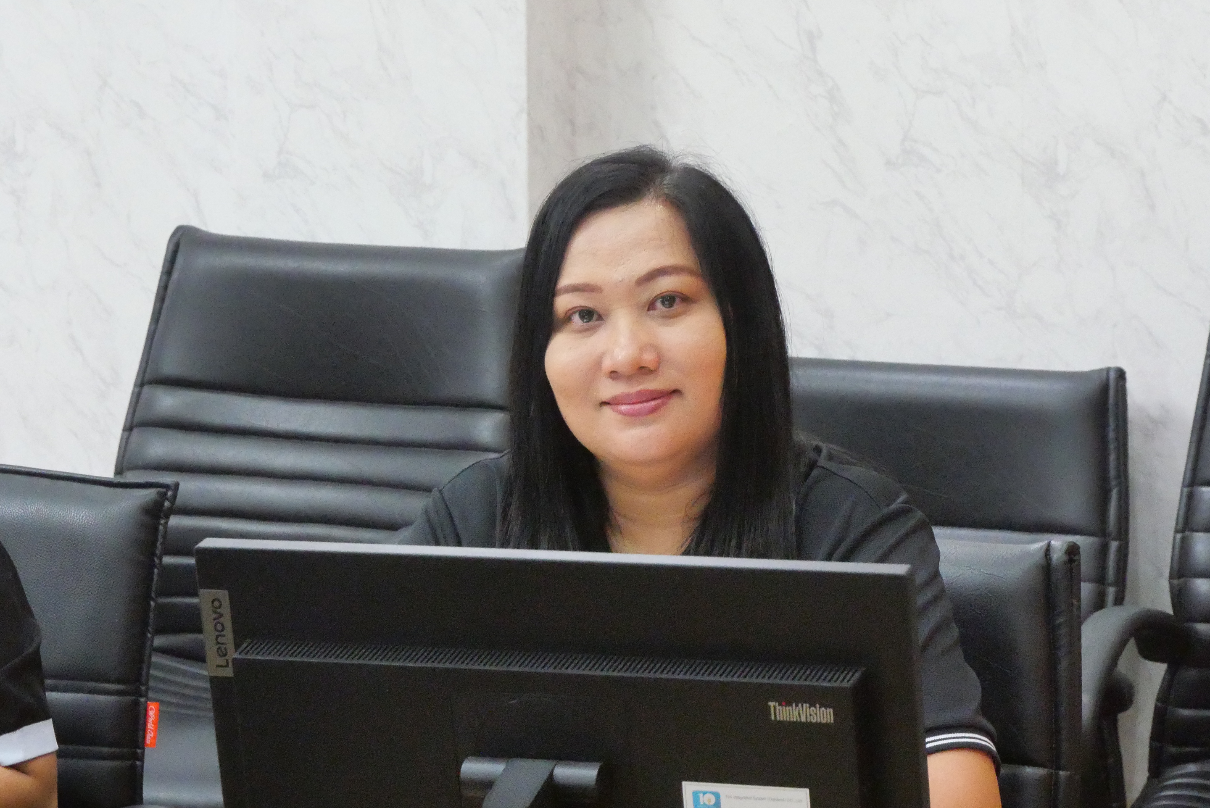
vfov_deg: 9.3
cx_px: 610
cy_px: 480
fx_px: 4943
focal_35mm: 147
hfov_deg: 14.0
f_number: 7.1
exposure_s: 1/50
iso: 6400
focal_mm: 55
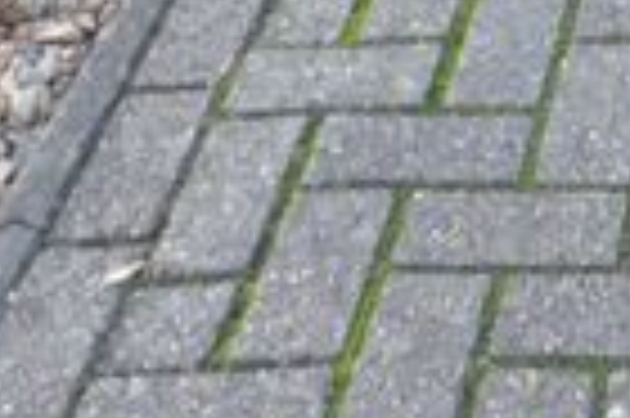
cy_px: -602
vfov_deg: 10.0
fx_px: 2080
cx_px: 968
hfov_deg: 15.7
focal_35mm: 119
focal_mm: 4.5
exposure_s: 1/40
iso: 125
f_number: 3.1
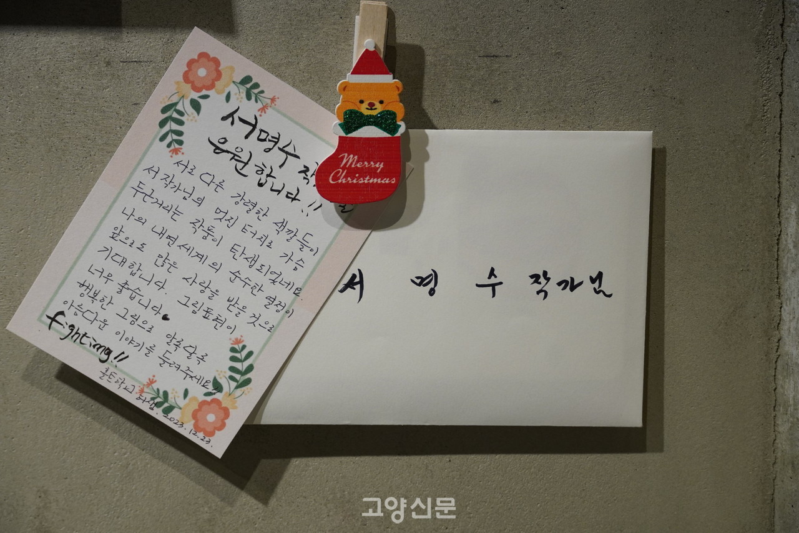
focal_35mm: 94
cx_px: 400
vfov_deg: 14.5
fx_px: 2097
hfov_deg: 21.6
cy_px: 266
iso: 1000
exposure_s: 1/250
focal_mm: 63
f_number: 5.6
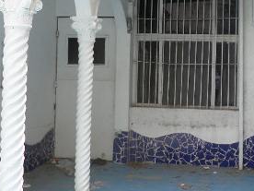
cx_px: 162
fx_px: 426
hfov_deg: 33.0
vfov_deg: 25.1
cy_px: 58
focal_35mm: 58
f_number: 2.5
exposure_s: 1/350
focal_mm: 4.5
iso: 80
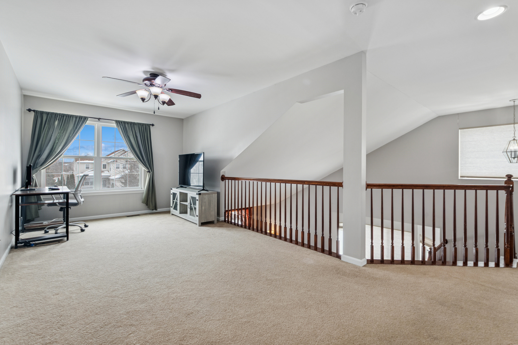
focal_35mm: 15
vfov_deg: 77.3
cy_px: 172
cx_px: 259
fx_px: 216
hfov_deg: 100.4
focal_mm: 10
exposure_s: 1/30
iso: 250
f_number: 8
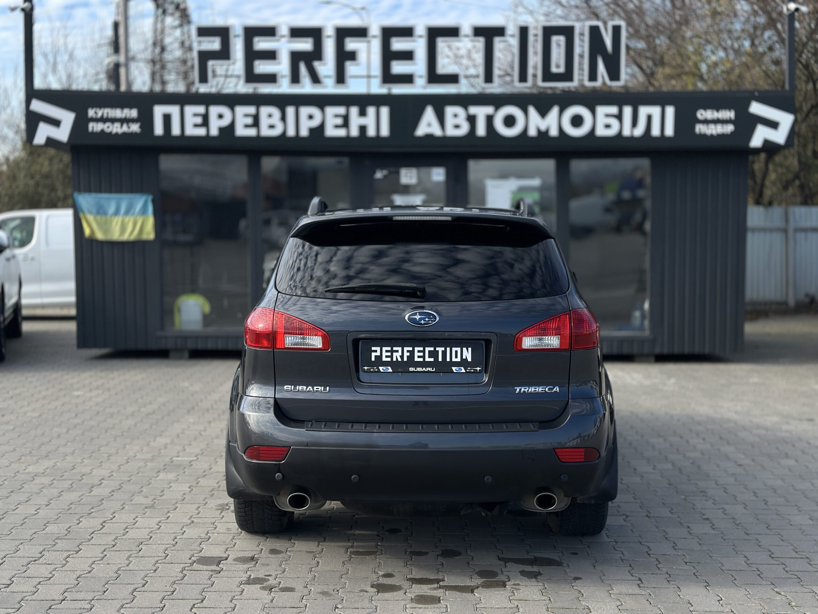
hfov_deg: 39.7
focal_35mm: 48
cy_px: 307
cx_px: 409
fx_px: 1134
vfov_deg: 30.3
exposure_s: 1/2976
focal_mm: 6.86
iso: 80
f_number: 1.78
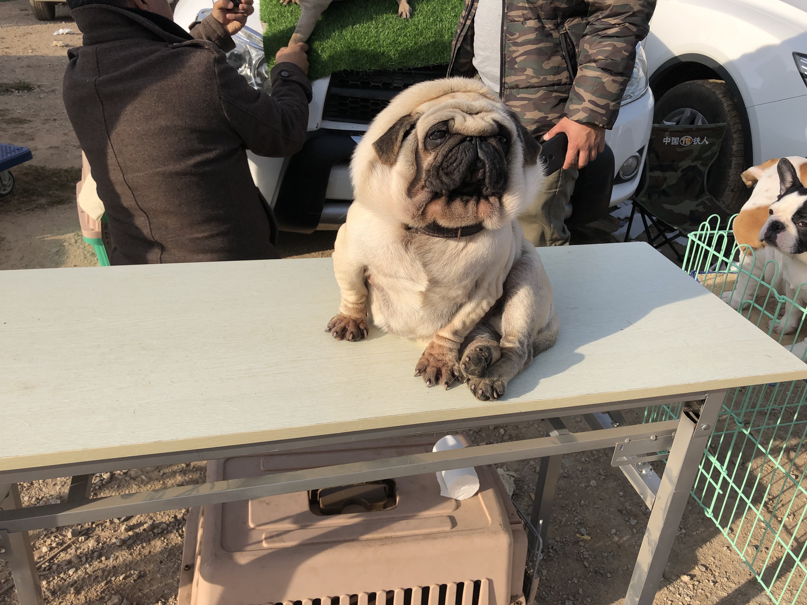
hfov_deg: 63.4
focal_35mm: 28
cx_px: 404
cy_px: 302
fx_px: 653
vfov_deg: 49.7
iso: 20
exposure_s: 1/1412
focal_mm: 3.99
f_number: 1.8
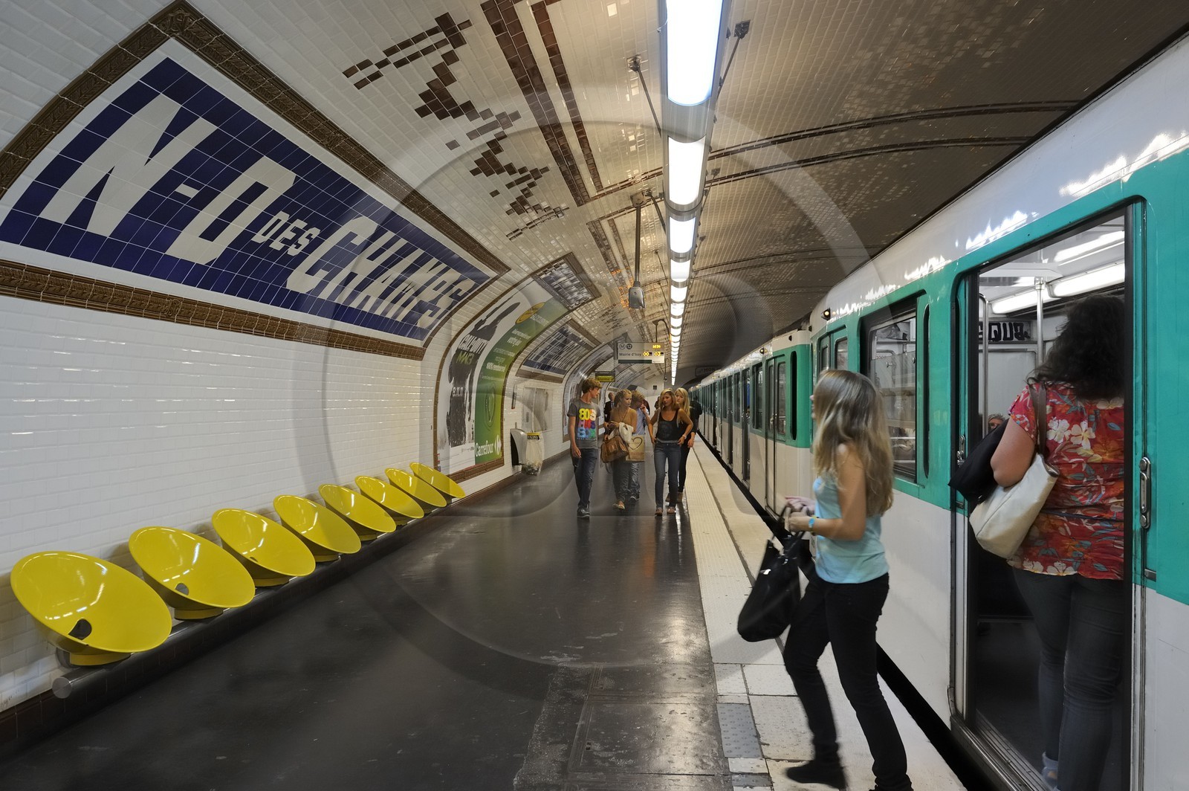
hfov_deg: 73.8
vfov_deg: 53.1
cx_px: 594
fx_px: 792
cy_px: 396
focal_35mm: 24
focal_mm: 24
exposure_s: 1/100
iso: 1600
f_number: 5.6
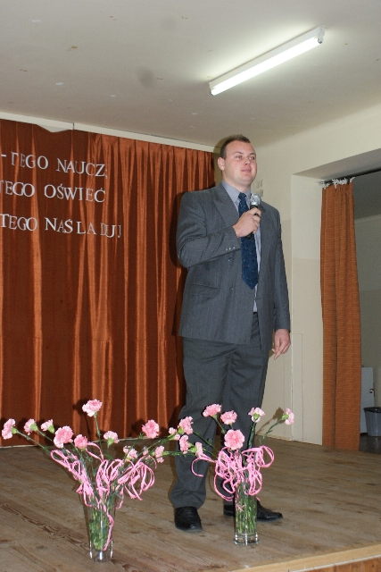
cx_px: 190
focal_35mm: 52
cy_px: 286
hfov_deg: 25.8
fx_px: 833
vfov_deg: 37.8
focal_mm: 35
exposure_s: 1/60
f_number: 5.6
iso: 400
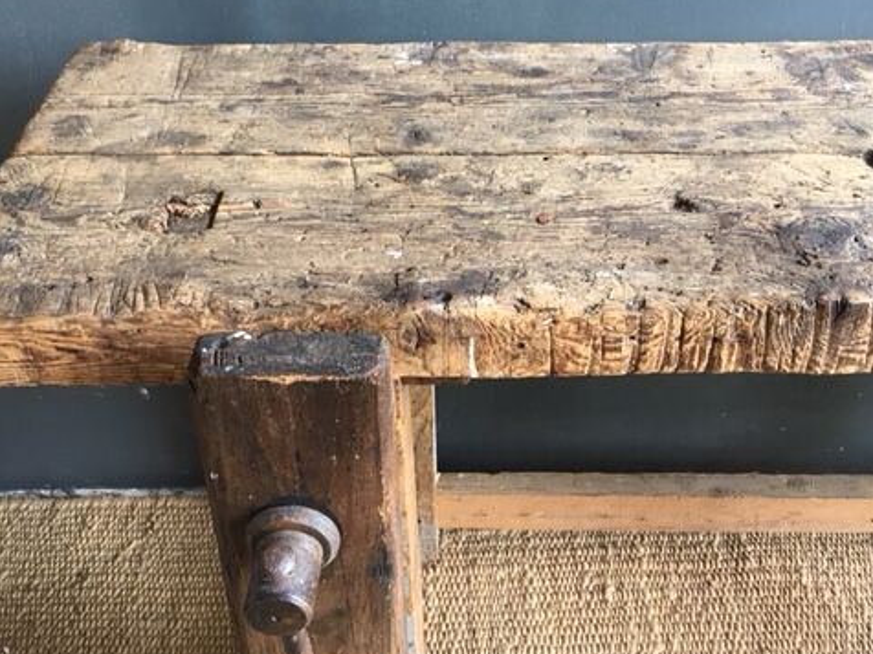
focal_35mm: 39
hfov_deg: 47.7
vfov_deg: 36.6
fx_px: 984
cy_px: 242
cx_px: 497
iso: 50
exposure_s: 1/33
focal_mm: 4.15
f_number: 2.2
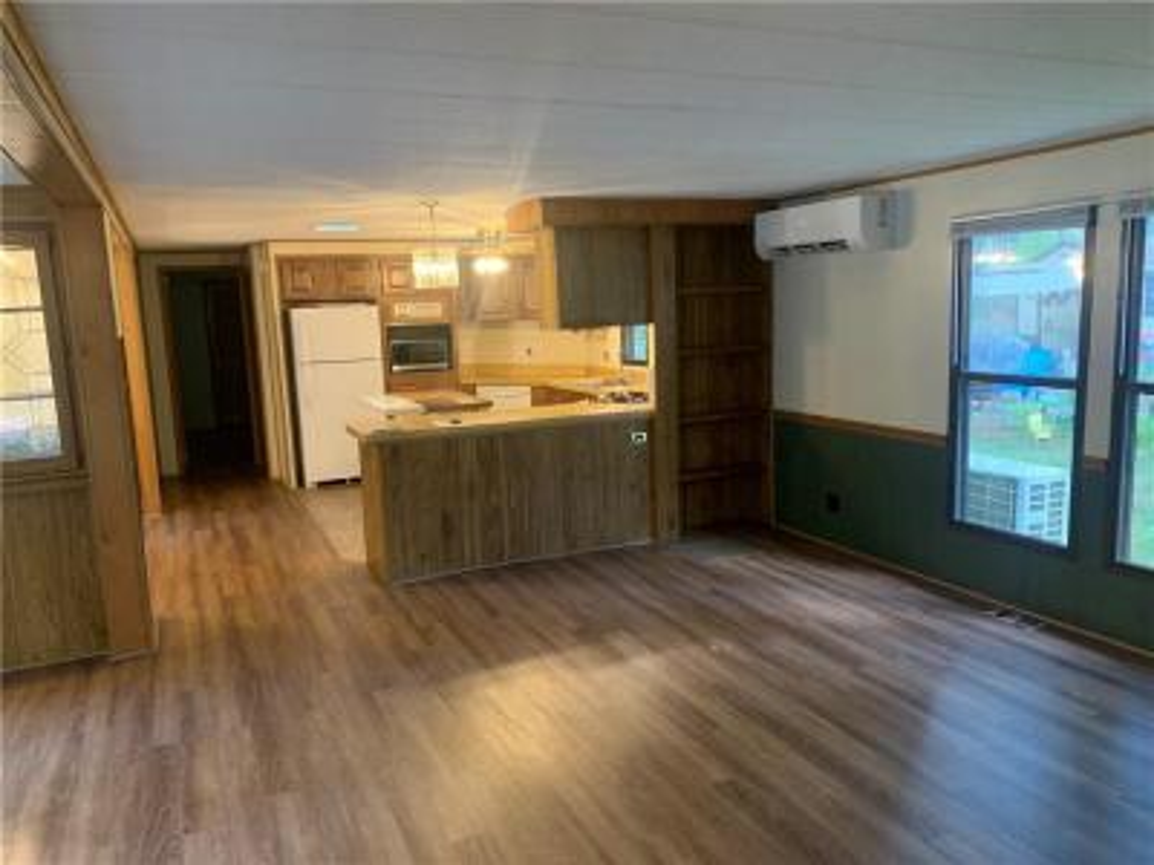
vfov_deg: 53.1
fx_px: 867
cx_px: 577
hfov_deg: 67.3
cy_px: 432
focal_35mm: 26
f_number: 1.8
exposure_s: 1/40
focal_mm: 4.25
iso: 320
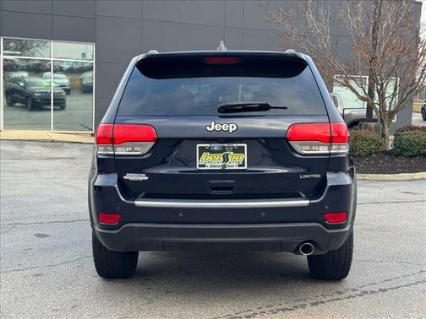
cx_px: 213
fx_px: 591
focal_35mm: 48
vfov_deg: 30.3
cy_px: 160
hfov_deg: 39.7
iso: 64
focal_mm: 6.76
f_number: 1.78
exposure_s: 1/343
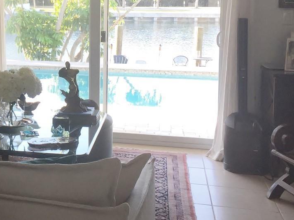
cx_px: 21
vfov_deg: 22.3
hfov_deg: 28.5
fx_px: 552
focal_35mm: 65
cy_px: 47
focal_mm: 4.15
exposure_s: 1/120
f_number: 2.2
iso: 50
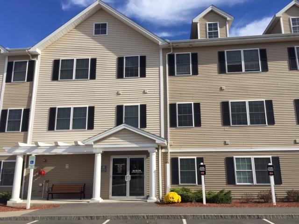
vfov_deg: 48.2
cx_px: 150
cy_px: 112
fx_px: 250
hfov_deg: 61.7
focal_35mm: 29
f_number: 2.2
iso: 32
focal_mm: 4.15
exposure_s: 1/2326
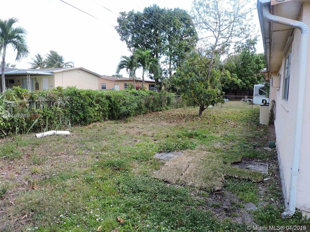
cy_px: 116
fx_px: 215
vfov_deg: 56.8
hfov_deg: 71.6
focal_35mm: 24
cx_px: 155
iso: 100
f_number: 3
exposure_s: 1/250
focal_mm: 4.3
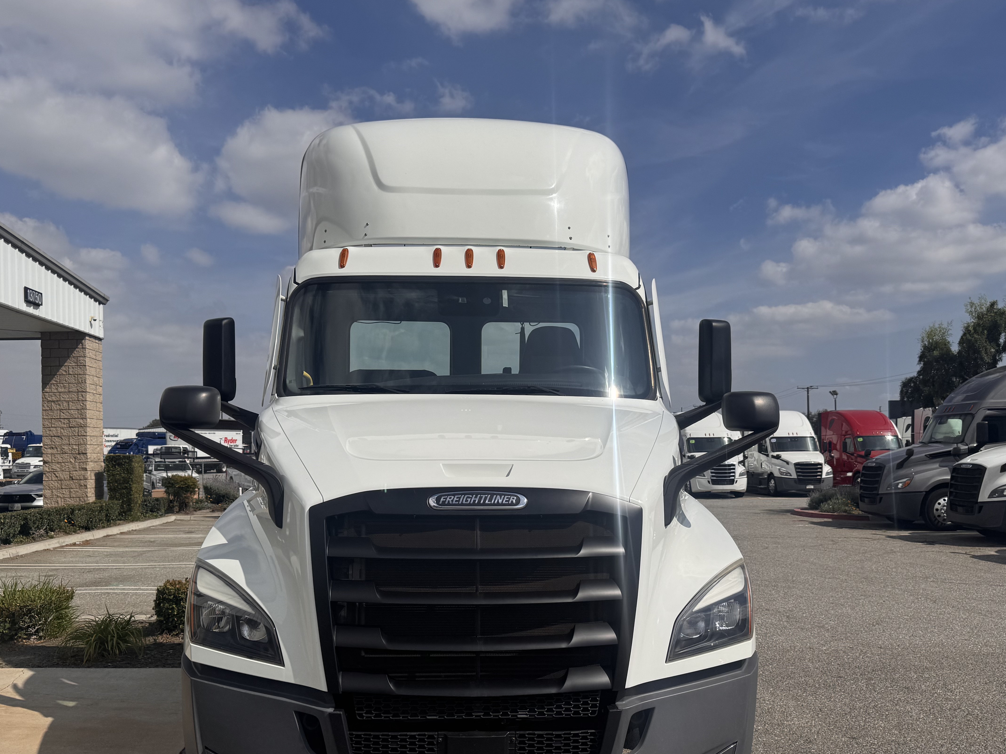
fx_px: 930
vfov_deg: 44.0
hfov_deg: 56.8
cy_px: 437
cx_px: 495
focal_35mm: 32
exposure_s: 1/12346
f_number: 1.78
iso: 80
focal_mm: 6.76
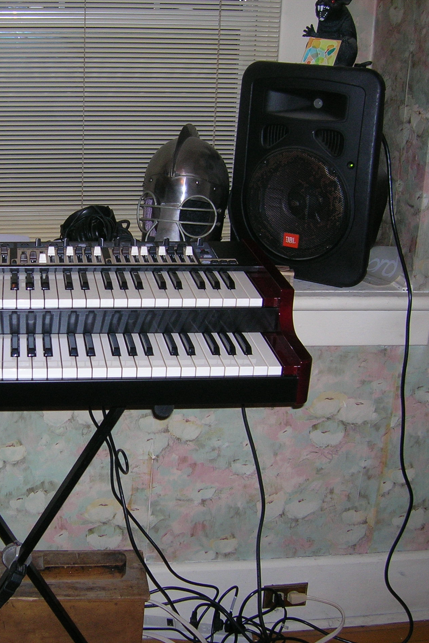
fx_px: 858
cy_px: 325
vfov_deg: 41.1
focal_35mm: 48
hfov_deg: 27.3
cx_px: 61
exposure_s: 1/60.1
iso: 50
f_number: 2.9
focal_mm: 5.7
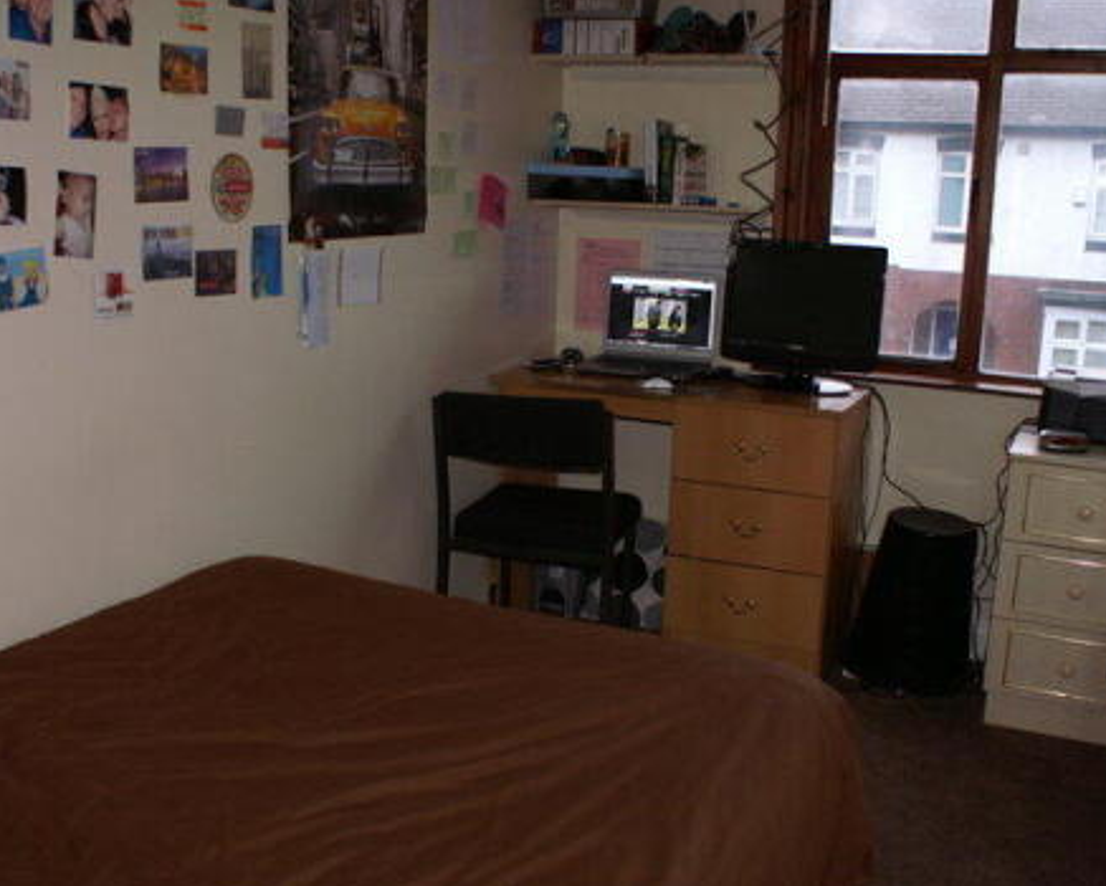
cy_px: 420
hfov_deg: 47.9
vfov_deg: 39.2
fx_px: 1244
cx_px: 519
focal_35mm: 38
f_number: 3.5
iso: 400
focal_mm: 18
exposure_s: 1/60
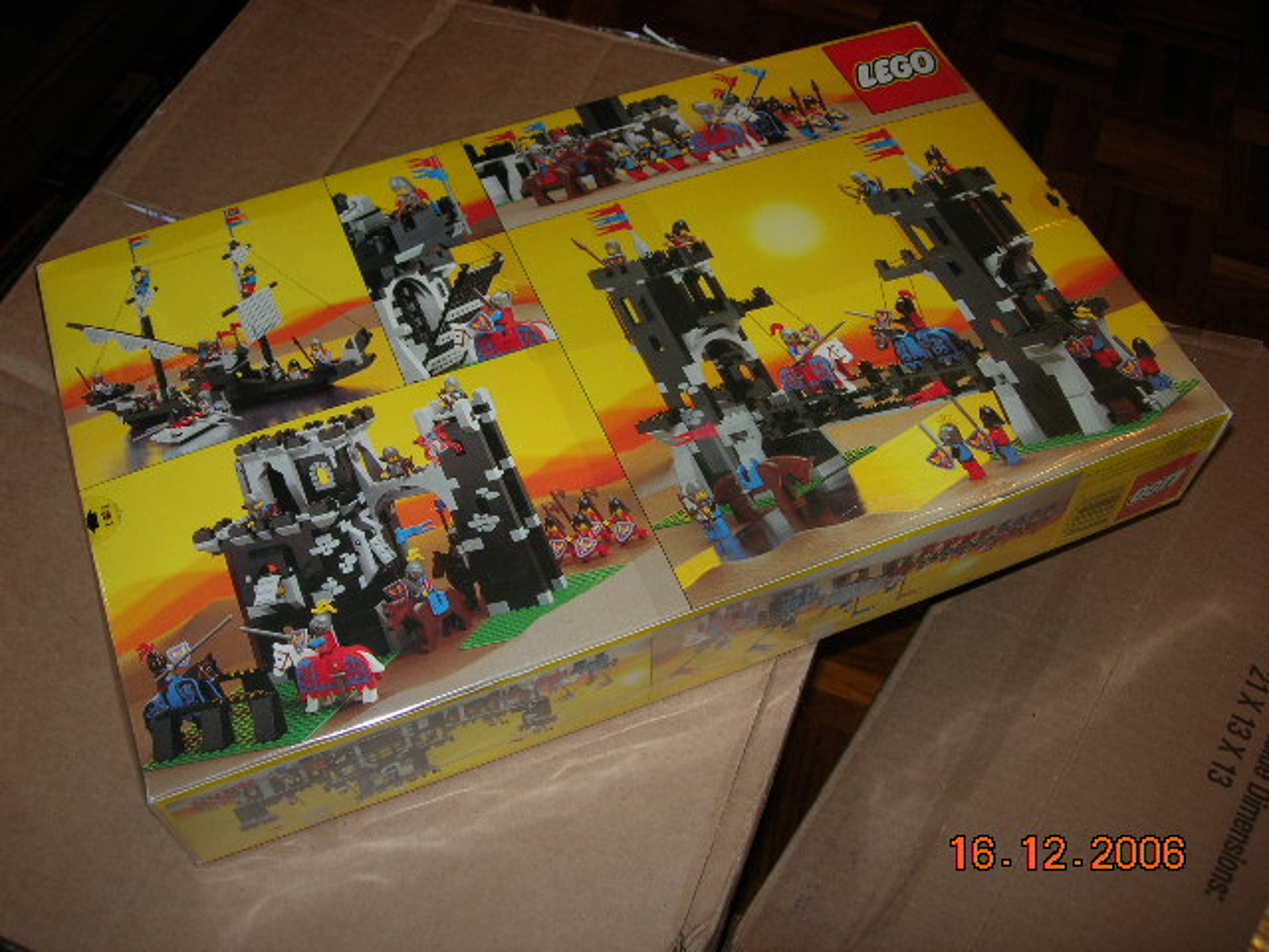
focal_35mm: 38
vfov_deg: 37.7
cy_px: 476
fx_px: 1393
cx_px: 634
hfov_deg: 49.0
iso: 64
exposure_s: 1/60.1
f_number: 2.8
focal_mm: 7.8
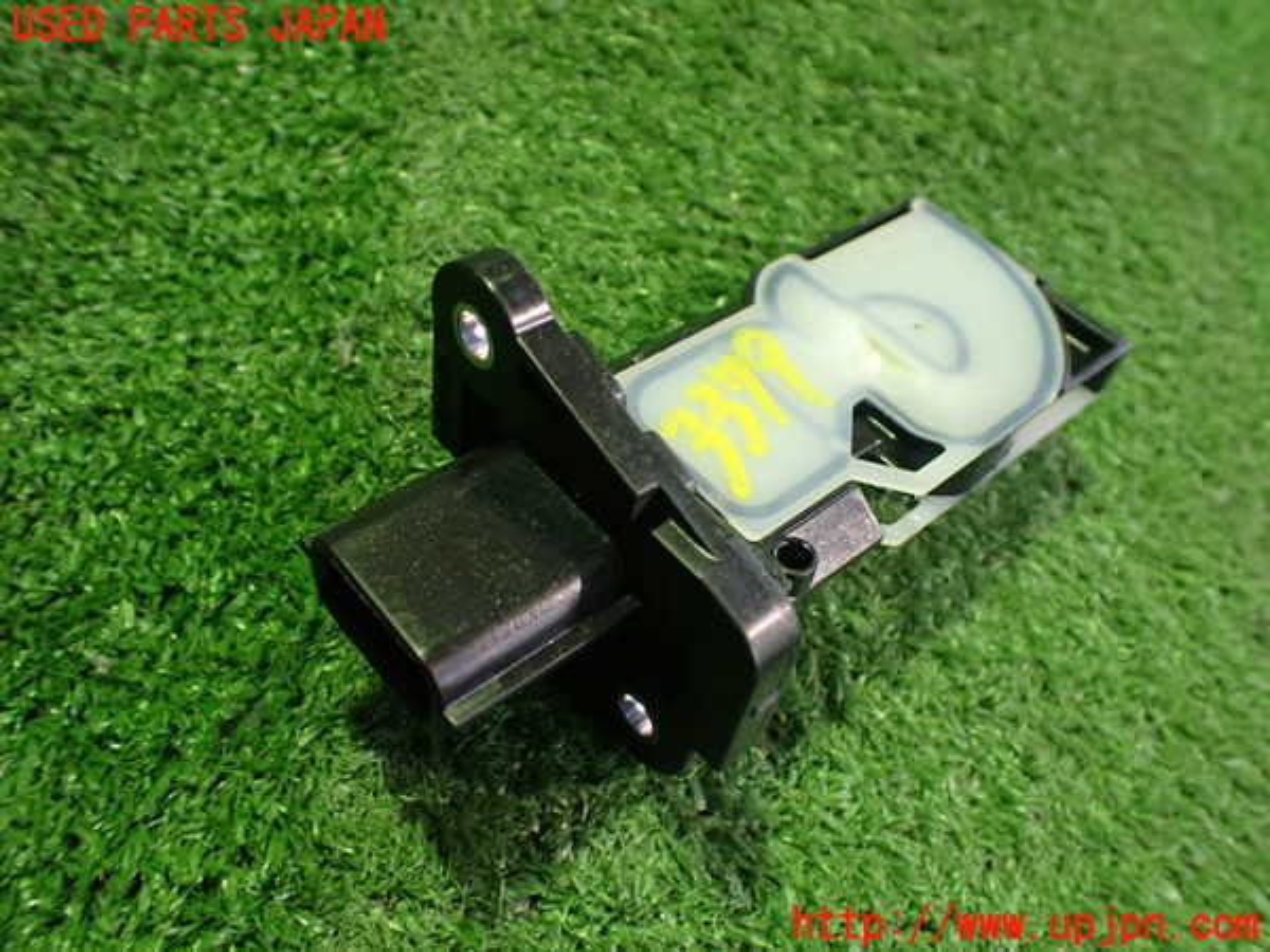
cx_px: 635
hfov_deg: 60.0
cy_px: 476
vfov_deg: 46.8
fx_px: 1101
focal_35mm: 30
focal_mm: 5.4
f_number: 2.3
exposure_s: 1/40
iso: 800
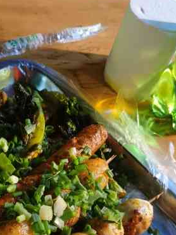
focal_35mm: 68
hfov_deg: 21.5
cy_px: 157
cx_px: 46
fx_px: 460
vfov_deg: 28.4
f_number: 1.6
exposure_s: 1/20
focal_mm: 5.56
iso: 800
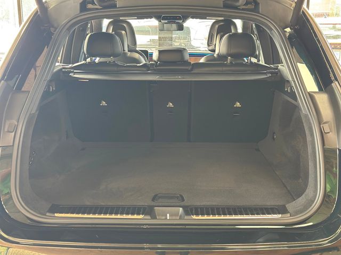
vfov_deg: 30.3
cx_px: 170
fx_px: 473
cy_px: 128
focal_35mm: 48
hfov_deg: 39.7
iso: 320
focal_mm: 6.86
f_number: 1.78
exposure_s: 1/60
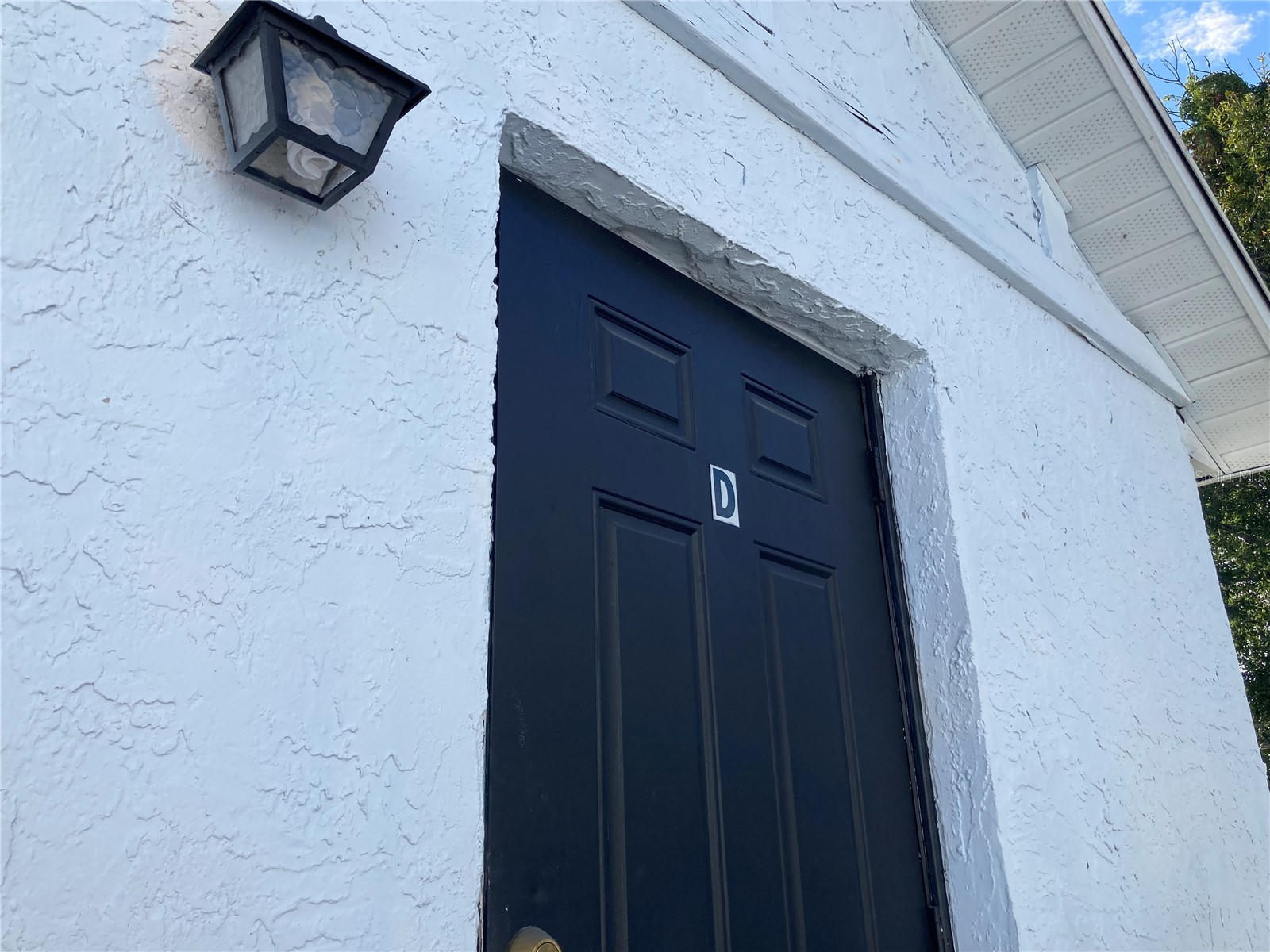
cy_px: 476
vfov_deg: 49.7
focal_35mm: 28
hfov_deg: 63.4
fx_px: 1027
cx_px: 635
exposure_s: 1/1143
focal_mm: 3.99
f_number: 1.8
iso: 20
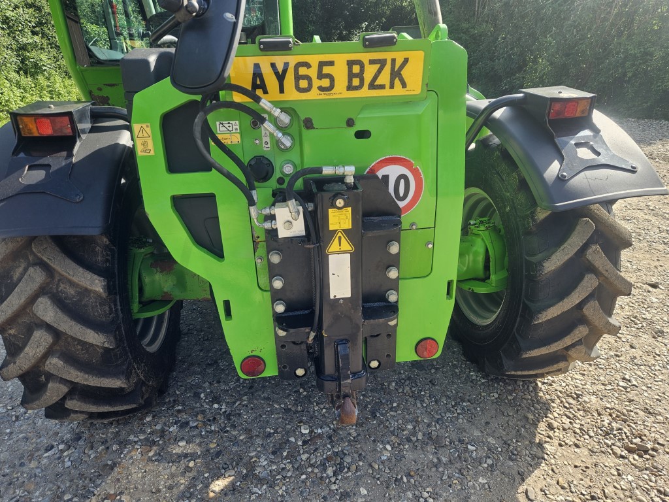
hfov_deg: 73.9
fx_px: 445
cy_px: 251
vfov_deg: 58.9
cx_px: 334
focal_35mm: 23
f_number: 1.8
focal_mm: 5.4
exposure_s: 1/328
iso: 25
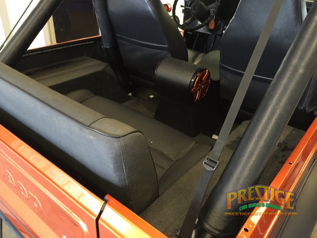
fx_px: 266
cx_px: 158
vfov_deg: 48.2
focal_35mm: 29
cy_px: 119
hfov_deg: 61.7
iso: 125
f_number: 2.2
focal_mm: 4.15
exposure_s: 1/15
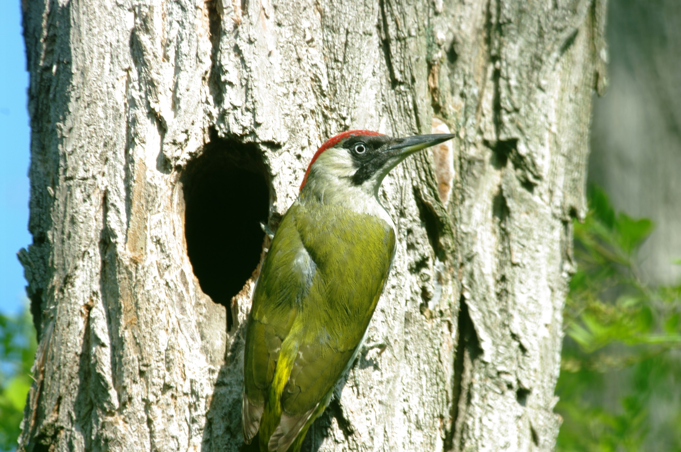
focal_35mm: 450
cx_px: 340
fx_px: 8502
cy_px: 226
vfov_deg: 3.0
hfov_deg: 4.6
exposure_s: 1/45
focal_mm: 300
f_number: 8
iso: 100
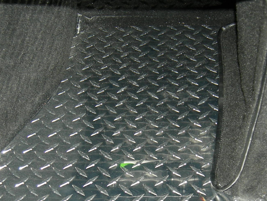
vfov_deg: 22.0
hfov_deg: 29.4
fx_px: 509
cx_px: 125
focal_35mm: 66
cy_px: 161
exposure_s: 1/60.1
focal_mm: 7.5
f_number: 2.7
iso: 64
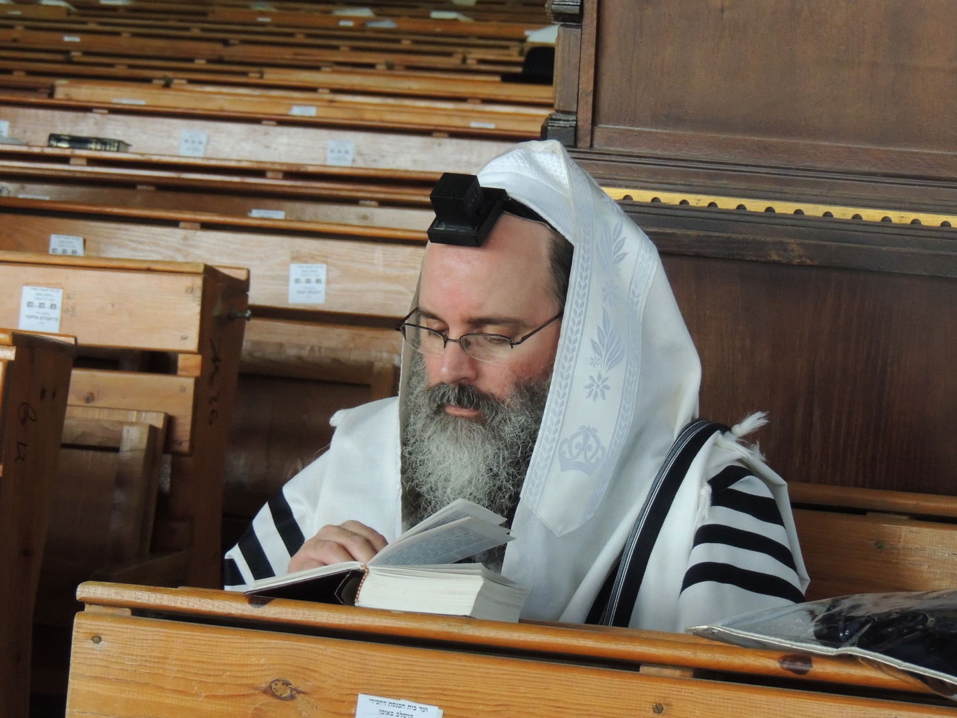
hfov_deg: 14.6
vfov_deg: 11.0
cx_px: 478
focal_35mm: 135
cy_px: 359
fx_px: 3732
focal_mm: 24
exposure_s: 1/200
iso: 800
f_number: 4.3
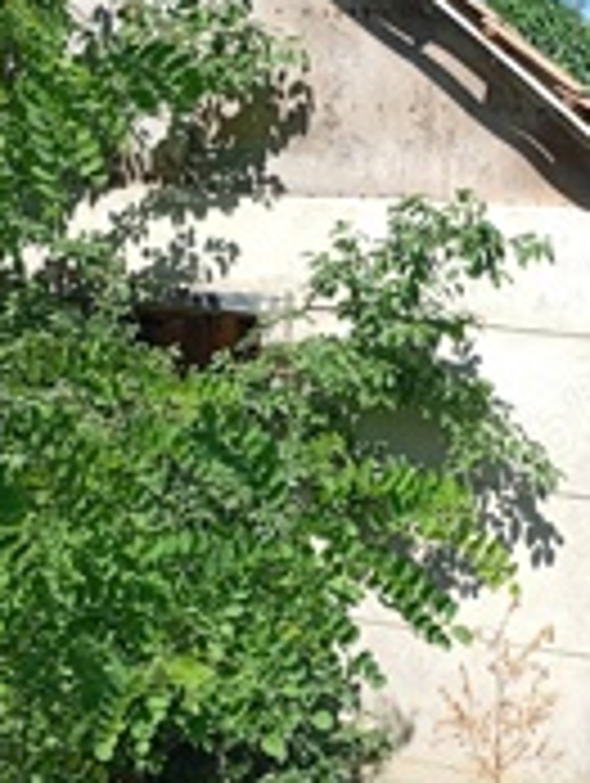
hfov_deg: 22.8
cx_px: 446
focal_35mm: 64
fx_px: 1451
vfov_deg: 30.1
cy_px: 472
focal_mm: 4.27
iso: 101
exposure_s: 1/348
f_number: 1.8
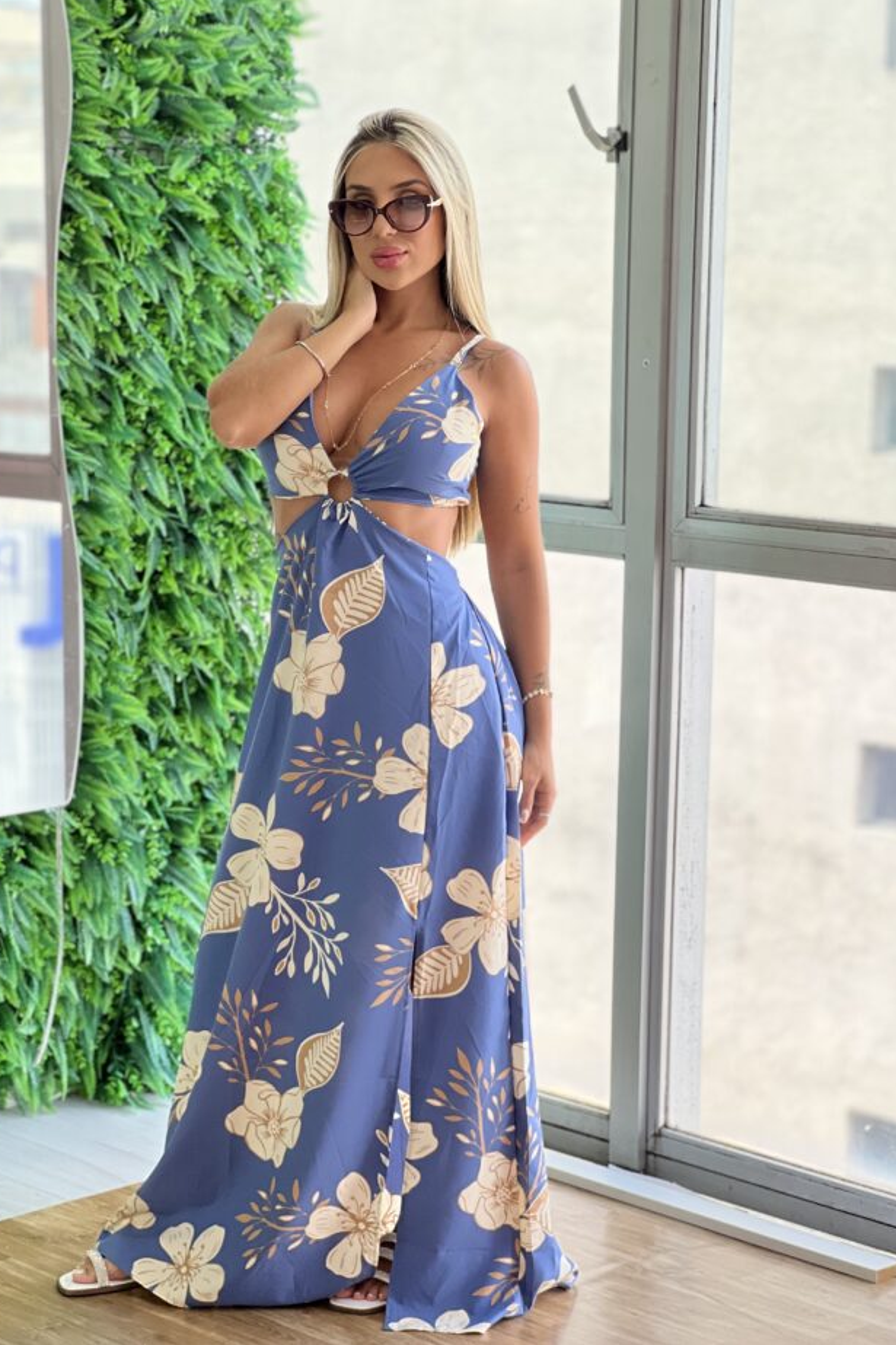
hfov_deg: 16.8
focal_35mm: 81
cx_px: 395
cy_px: 667
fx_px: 3025
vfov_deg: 25.1
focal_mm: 9
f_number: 2.8
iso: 80
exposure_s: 1/120
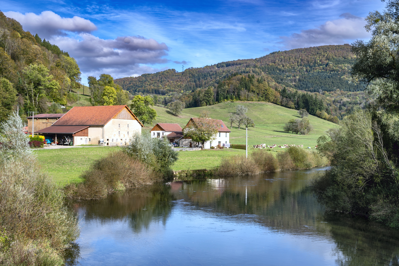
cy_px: 133
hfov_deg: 45.5
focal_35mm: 43
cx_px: 200
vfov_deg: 31.1
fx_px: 476
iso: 200
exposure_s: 1/200
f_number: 9
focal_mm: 43
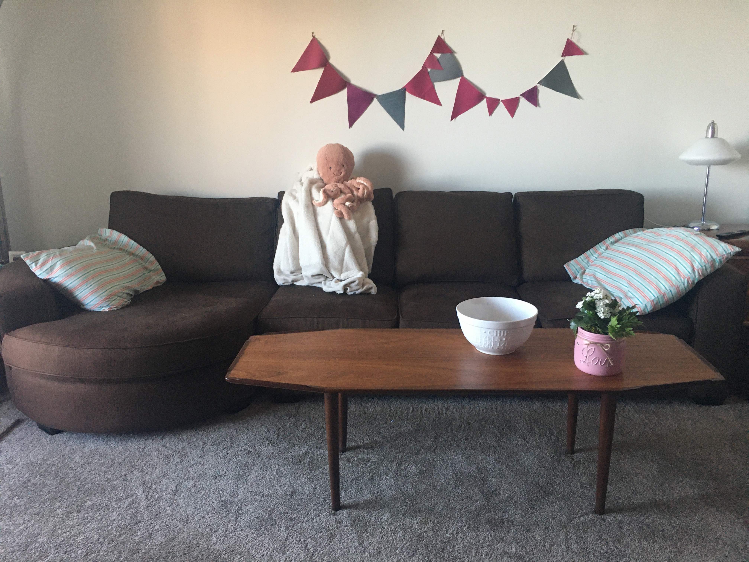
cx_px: 374
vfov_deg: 48.2
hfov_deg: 61.7
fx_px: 627
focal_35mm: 29
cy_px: 281
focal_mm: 4.15
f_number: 2.2
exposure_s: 1/30
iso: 160
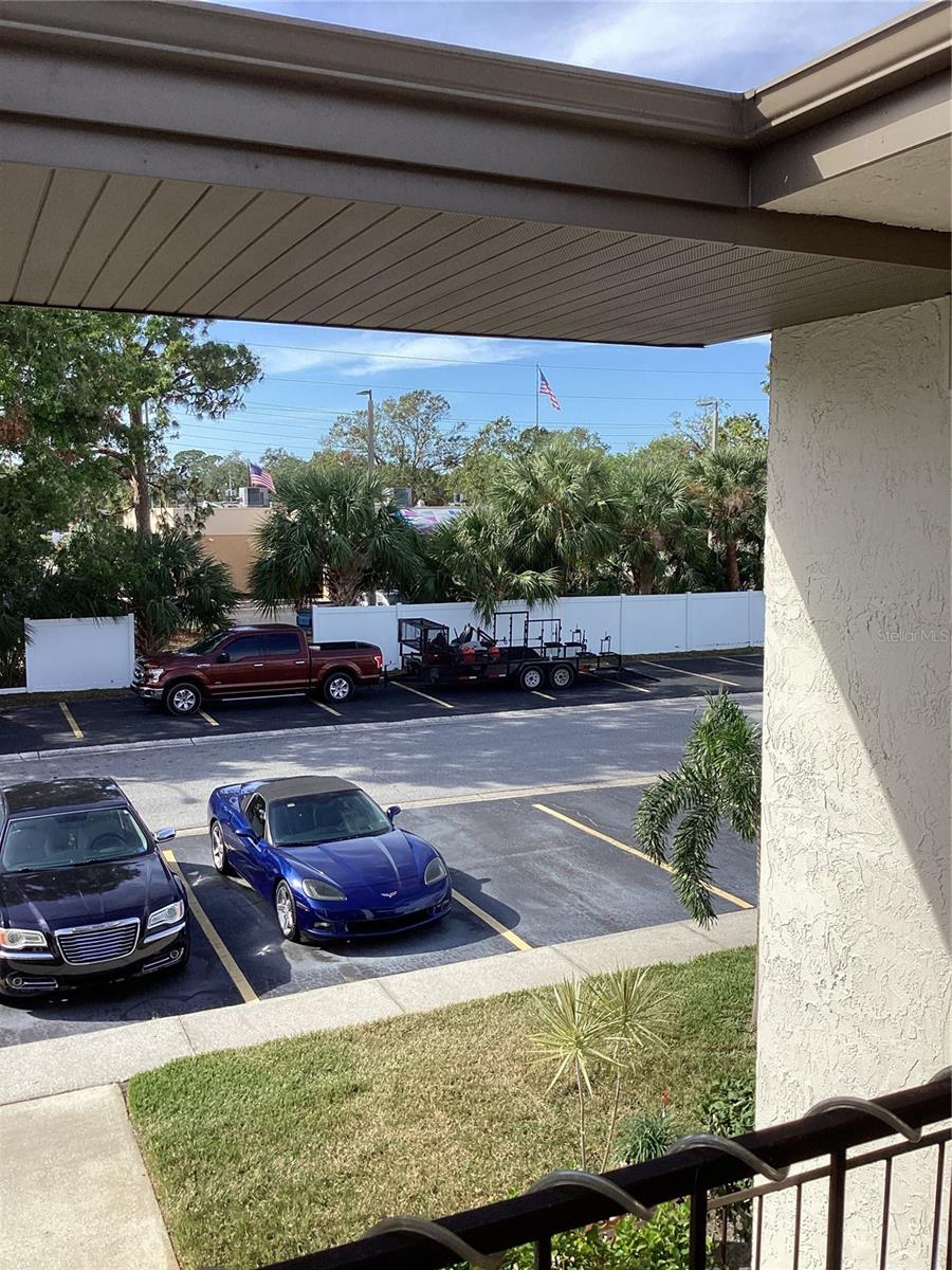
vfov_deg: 58.4
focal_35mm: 31
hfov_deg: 45.4
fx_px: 1137
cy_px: 635
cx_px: 476
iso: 25
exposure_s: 1/831
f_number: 2.4
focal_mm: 3.3
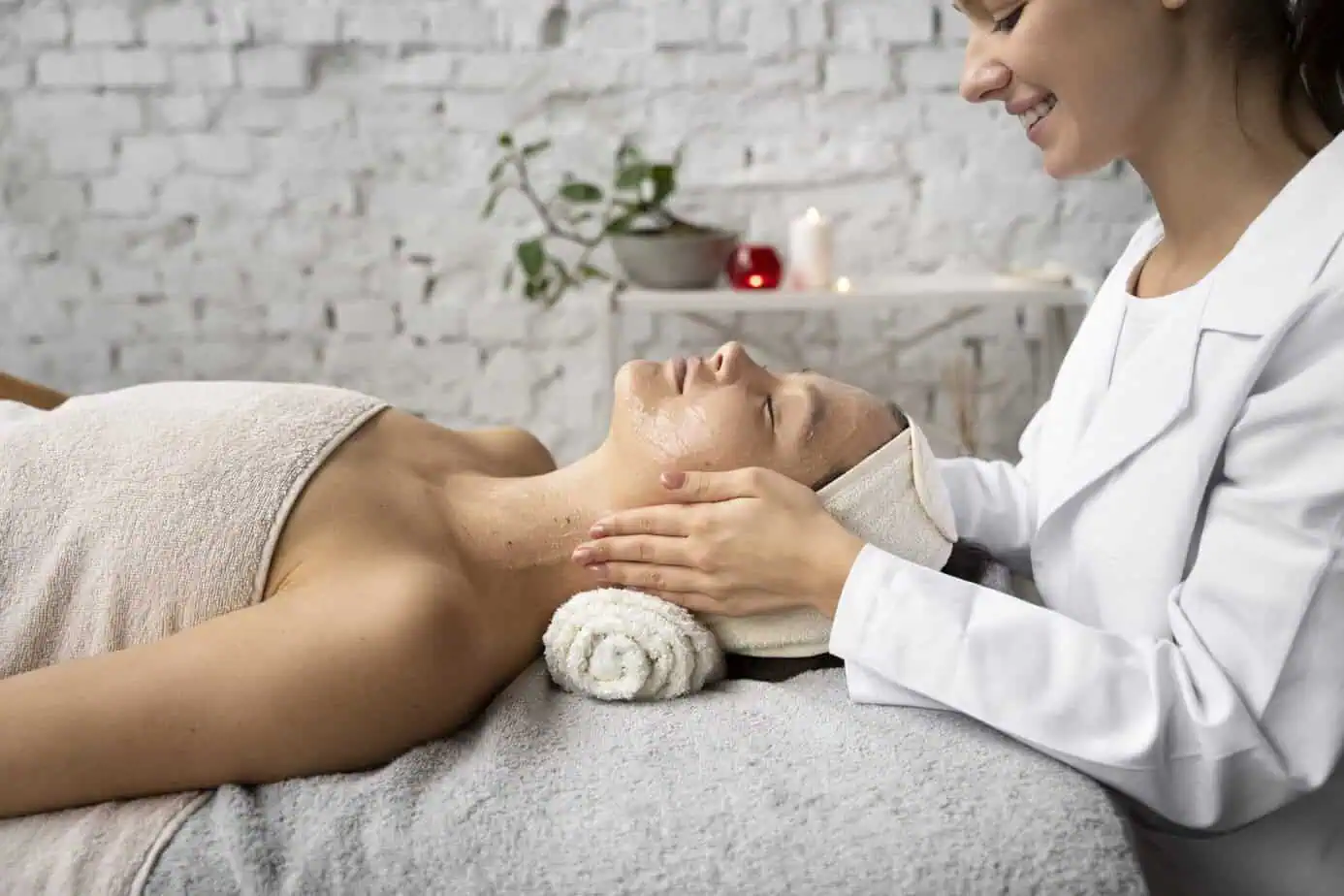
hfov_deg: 53.5
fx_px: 1333
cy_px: 448
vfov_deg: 37.2
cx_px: 672
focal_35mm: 36
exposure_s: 1/160
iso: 320
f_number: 3.5
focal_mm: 35.7
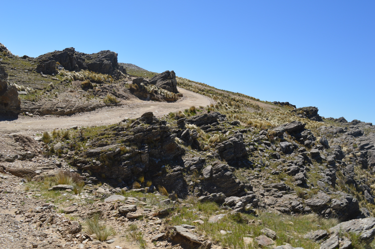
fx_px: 375
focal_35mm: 36
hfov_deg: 53.2
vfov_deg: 36.8
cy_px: 124
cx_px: 188
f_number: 8
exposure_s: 1/250
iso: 100
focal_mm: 24
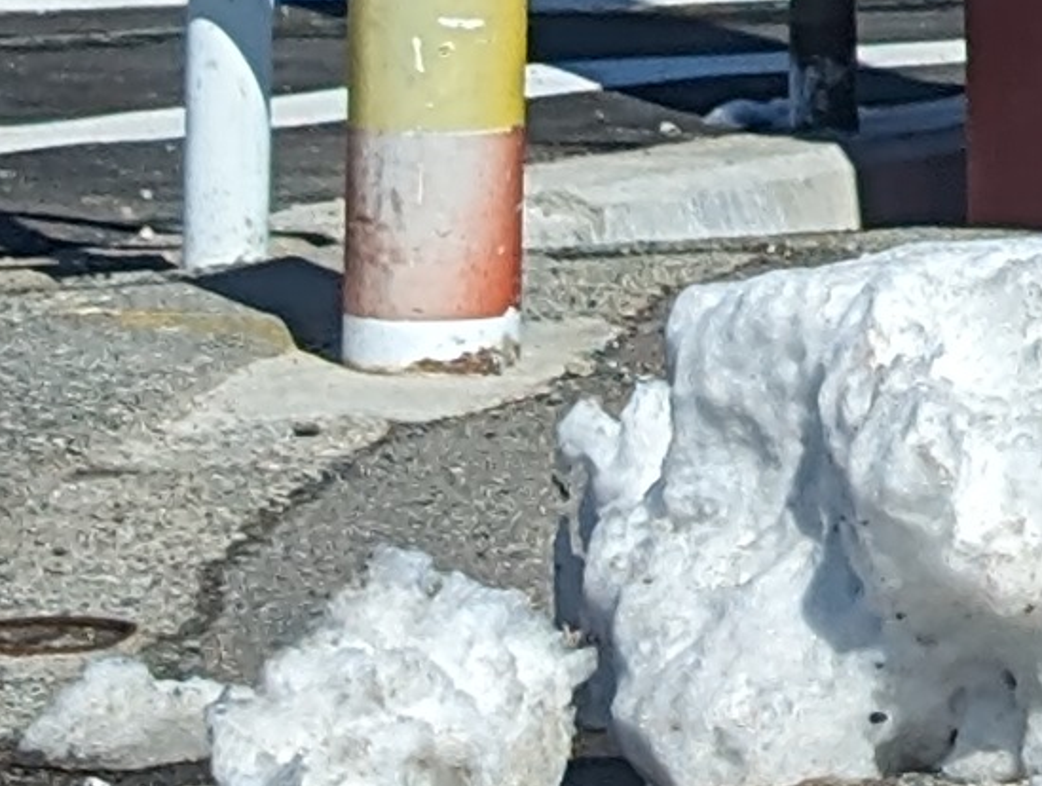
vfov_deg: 4.0
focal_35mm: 364
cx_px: 3599
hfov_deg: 5.0
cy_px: -871
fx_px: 10979
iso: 18
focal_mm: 6.9
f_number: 1.68
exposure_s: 1/1311
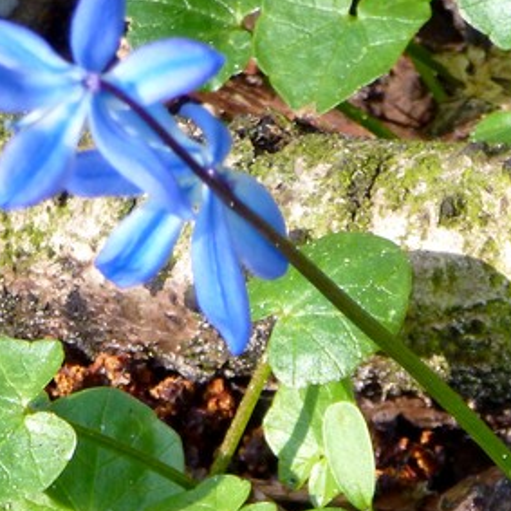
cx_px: 332
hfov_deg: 1.5
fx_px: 20042
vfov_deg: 1.5
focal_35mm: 1200
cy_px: 413
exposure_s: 1/125
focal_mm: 68.8
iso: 250
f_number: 5.9
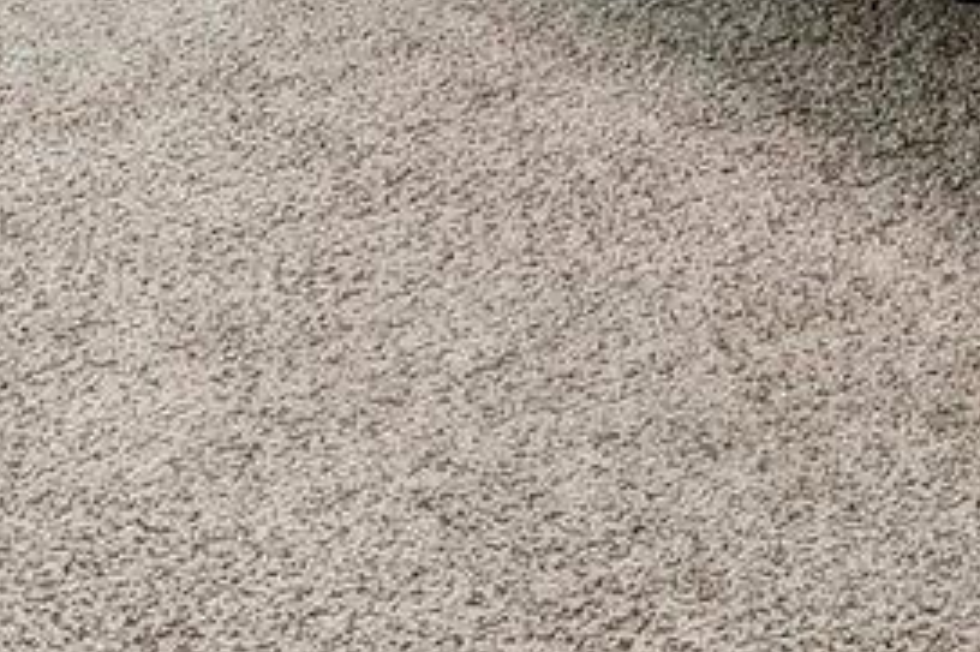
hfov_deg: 17.7
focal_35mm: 113
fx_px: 3074
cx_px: 951
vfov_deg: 9.2
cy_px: -1414
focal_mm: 10
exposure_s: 1/40
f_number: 8
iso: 400
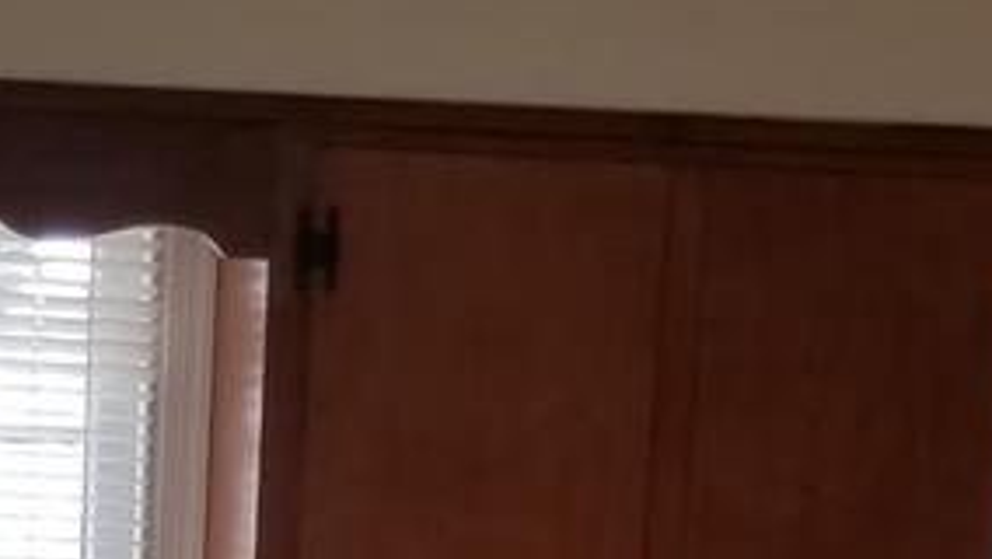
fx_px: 4026
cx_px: -150
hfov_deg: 13.7
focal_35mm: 153
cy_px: 1660
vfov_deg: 7.1
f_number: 1.7
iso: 64
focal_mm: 4.25
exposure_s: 1/60
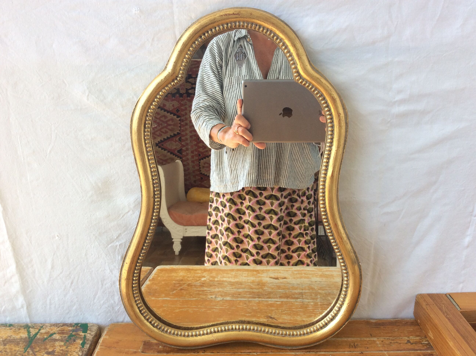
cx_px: 238
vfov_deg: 44.1
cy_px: 178
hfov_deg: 56.9
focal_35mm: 32
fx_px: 439
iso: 32
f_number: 2.4
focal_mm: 3.3
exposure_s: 1/173
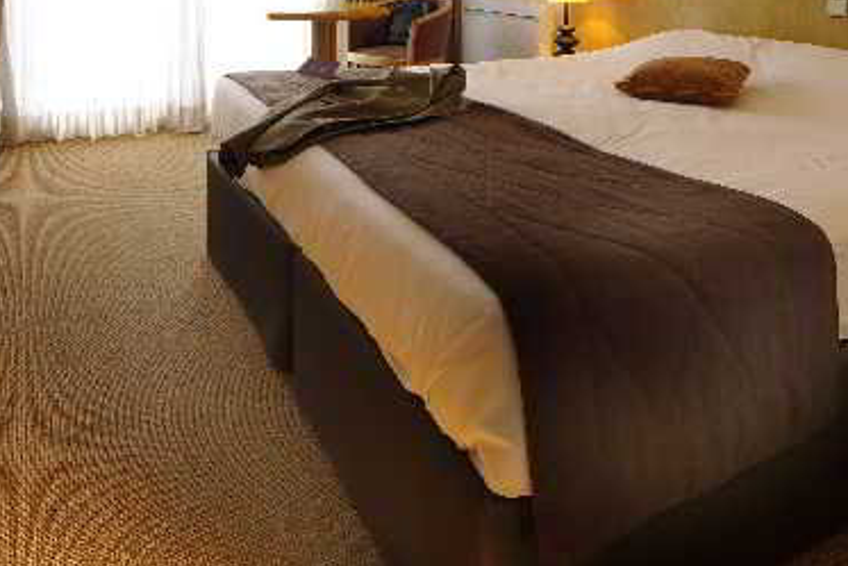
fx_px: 707
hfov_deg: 61.9
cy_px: -24
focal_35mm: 30
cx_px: 448
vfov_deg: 37.9
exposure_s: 1/1.3
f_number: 11
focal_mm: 14
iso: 100
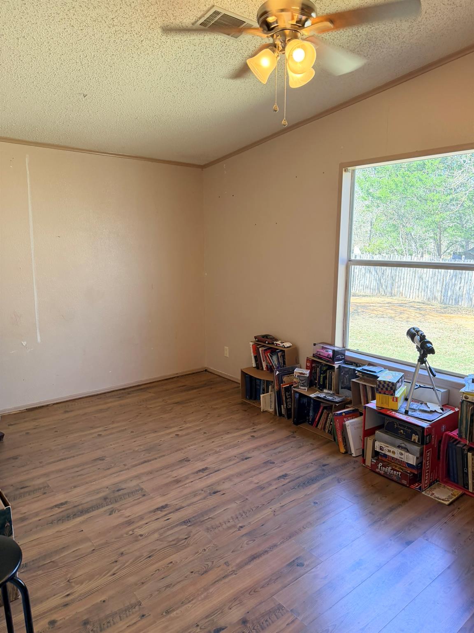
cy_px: 316
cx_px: 237
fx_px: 438
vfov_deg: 71.6
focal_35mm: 24
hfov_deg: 56.8
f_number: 1.78
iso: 200
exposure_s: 1/120
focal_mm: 6.76
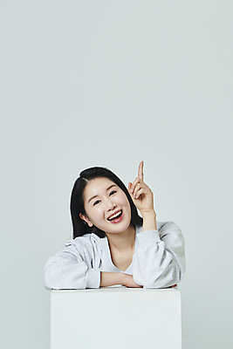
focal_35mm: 70
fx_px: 679
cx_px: 116
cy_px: 174
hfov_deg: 19.5
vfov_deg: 28.8
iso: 100
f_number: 11
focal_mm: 70
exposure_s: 1/125
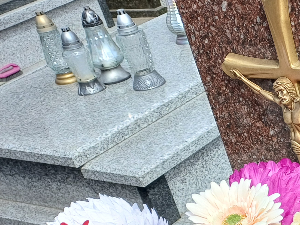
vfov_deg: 18.3
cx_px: 460
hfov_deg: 21.1
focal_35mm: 77
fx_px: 667
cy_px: 254
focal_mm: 4.65
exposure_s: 1/837
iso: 50
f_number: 1.8
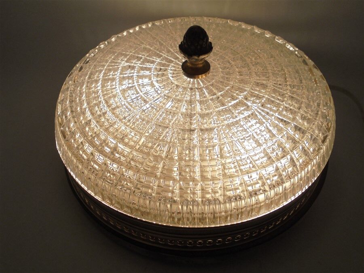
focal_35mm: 34
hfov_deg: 54.0
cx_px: 182
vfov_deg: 41.8
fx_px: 358
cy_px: 136
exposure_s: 1/250
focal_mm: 6.1
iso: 100
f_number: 4
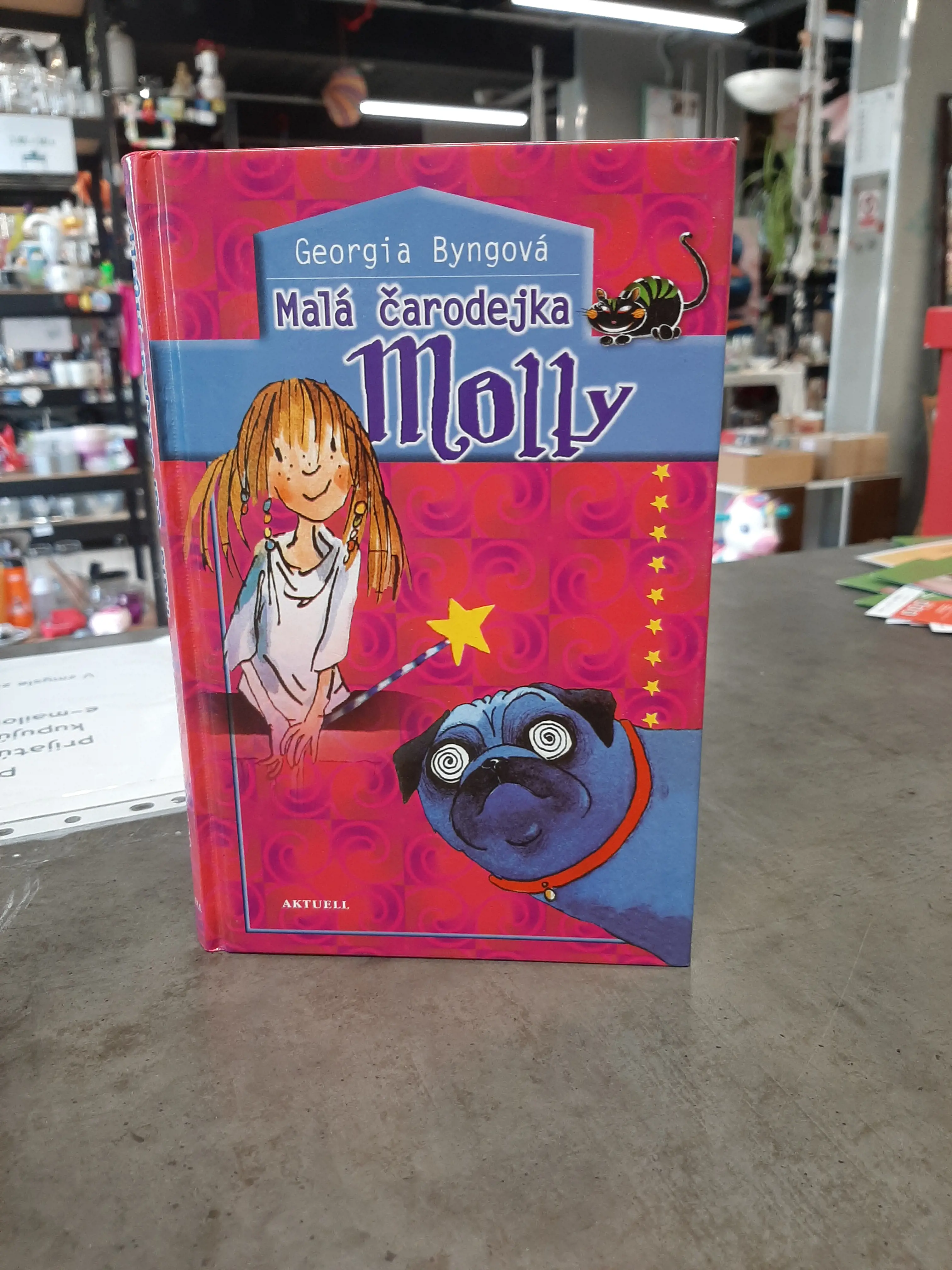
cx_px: 476
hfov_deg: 53.1
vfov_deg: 67.3
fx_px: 953
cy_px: 635
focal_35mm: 26
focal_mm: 3.93
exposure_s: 1/50
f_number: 1.7
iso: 100
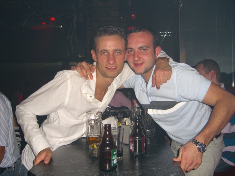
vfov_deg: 37.7
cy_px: 88
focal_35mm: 38
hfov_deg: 49.0
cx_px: 118
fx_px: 258
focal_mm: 7.9
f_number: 2.8
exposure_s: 1/60
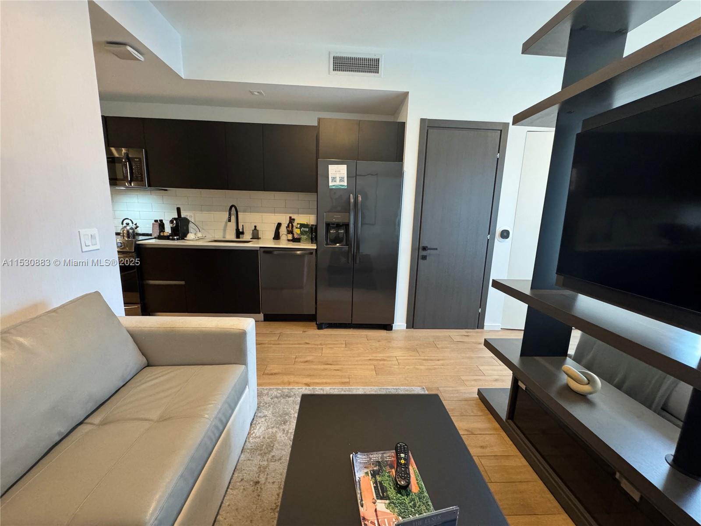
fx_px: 284
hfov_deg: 102.1
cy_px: 263
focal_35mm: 14
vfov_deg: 85.7
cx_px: 350
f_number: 2.2
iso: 800
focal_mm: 2.22
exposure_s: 1/60
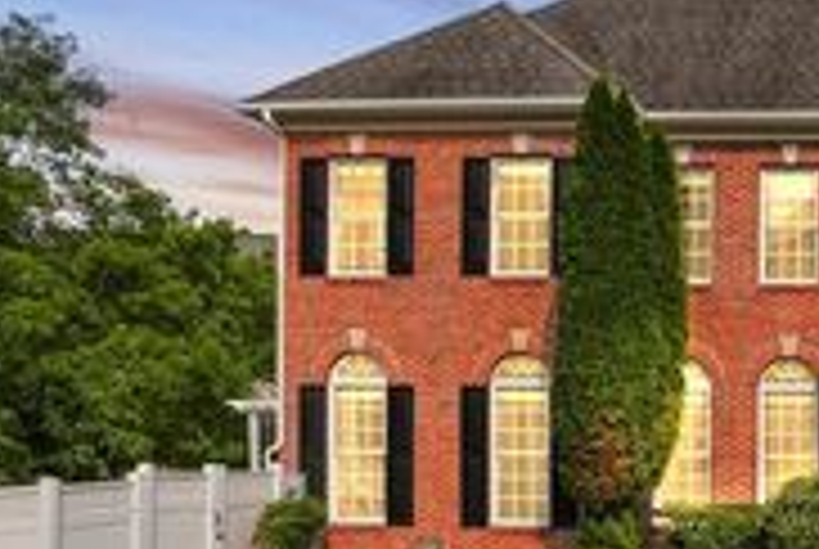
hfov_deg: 34.2
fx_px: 1003
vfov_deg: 30.3
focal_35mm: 44
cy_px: 389
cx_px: 1017
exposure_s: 1/800
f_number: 8
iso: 1600
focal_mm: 16
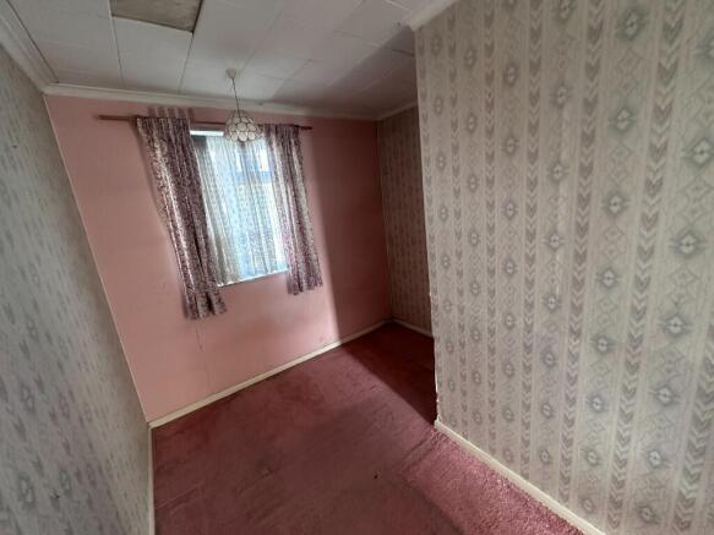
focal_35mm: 14
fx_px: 289
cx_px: 357
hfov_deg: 102.1
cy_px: 268
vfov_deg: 85.7
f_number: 2.2
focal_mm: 2.22
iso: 320
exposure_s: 1/77
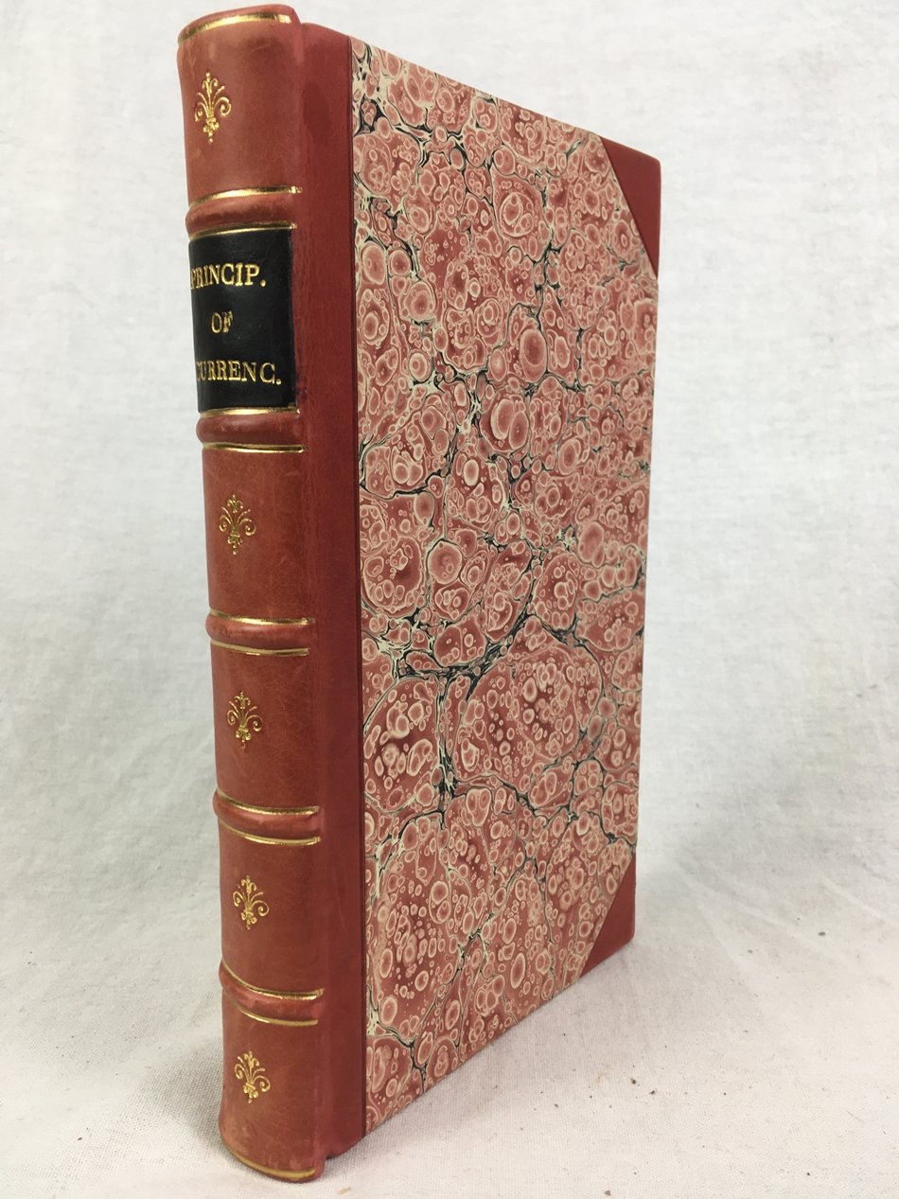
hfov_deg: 48.2
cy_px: 600
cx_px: 450
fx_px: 1004
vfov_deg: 61.7
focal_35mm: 29
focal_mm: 4.15
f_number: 2.2
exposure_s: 1/100
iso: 32
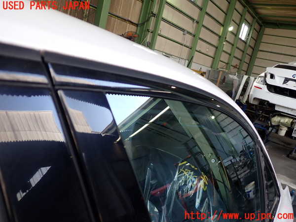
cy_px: 111
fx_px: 257
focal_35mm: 30
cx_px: 148
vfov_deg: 46.8
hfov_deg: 60.0
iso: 200
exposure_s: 1/125
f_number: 2.3
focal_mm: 5.4
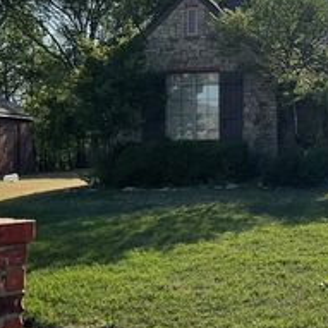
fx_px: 718
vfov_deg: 25.4
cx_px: 369
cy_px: 85
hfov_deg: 23.9
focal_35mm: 67
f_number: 1.8
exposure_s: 1/4065
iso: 20
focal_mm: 3
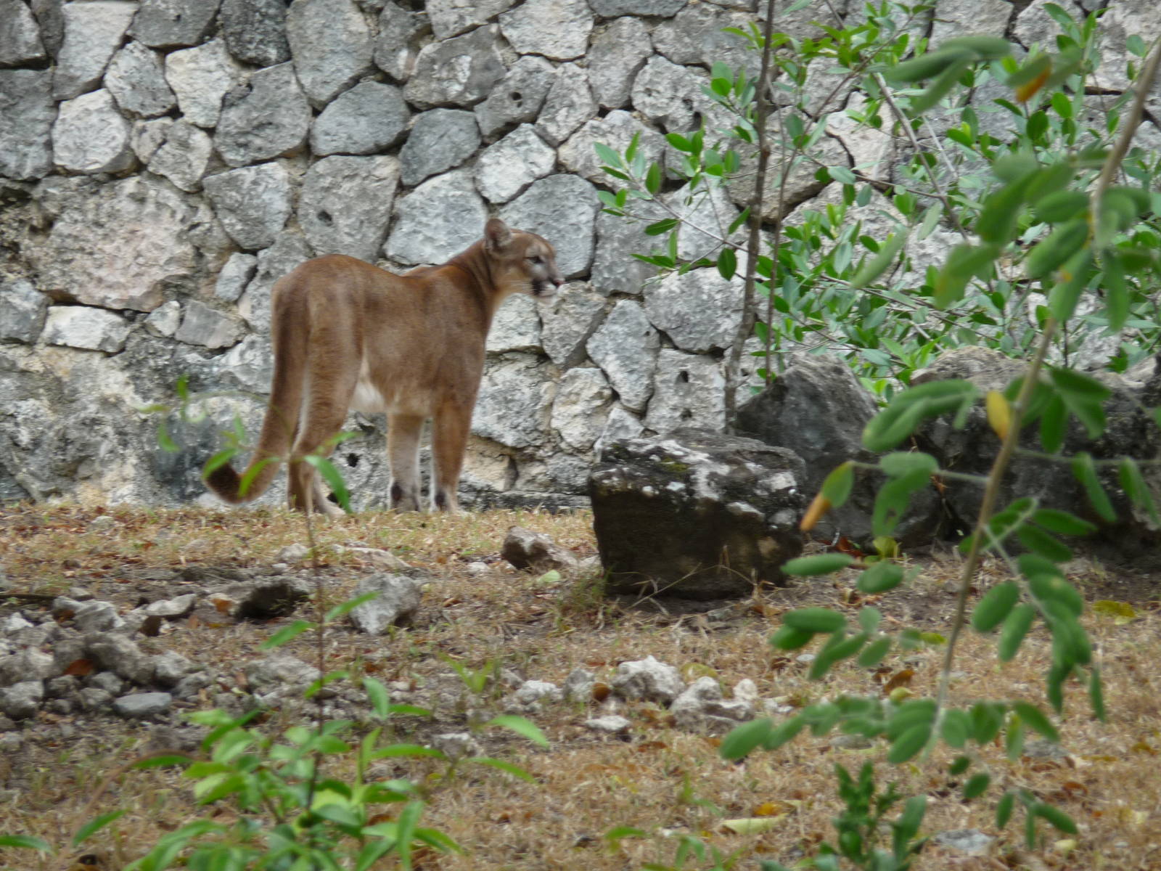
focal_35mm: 280
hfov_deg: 7.1
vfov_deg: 5.3
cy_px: 436
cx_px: 580
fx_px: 9391
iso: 100
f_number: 4.9
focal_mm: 47
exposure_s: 1/125
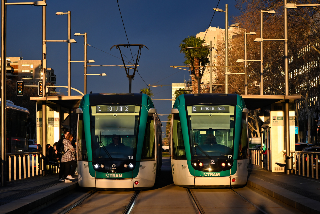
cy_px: 107
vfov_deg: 10.8
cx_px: 160
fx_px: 1133
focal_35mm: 128
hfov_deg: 16.1
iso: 200
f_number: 5.6
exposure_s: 1/500
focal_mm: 85
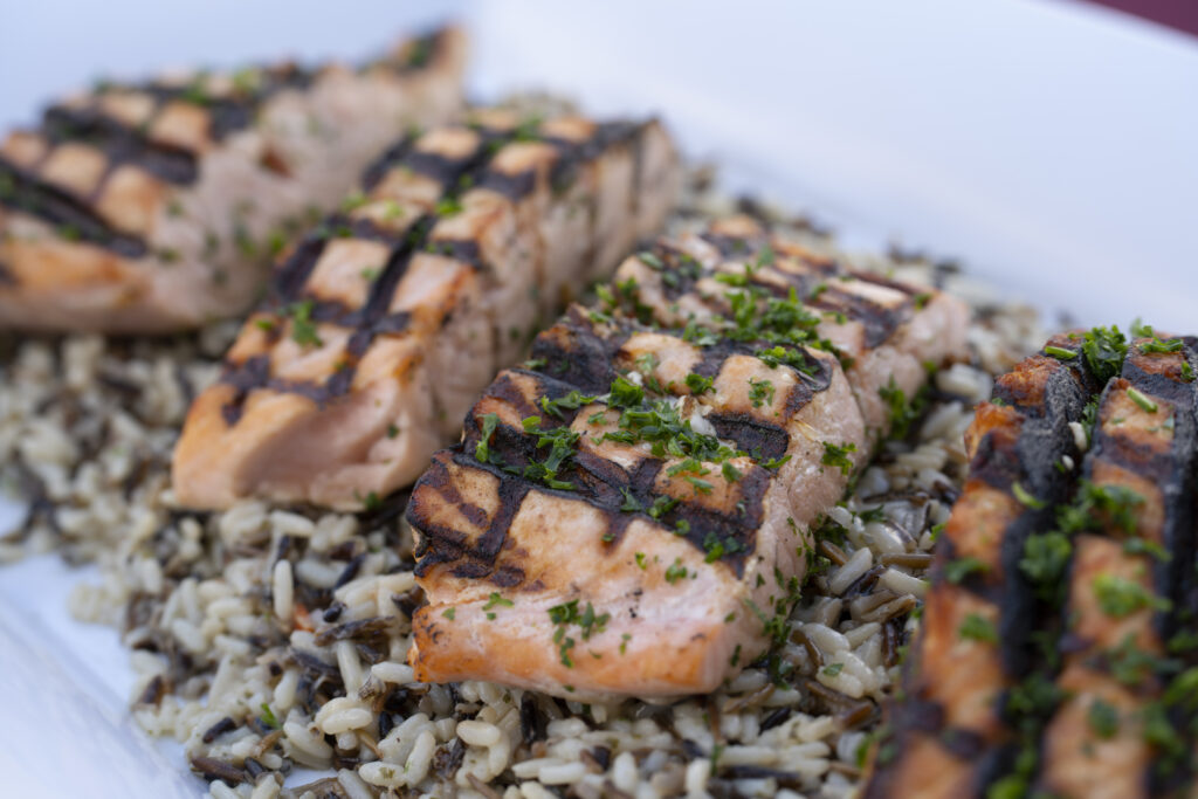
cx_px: 599
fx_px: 2330
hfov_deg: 28.8
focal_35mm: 70
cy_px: 400
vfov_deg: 19.5
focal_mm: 70
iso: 50
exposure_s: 1/60
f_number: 5.6
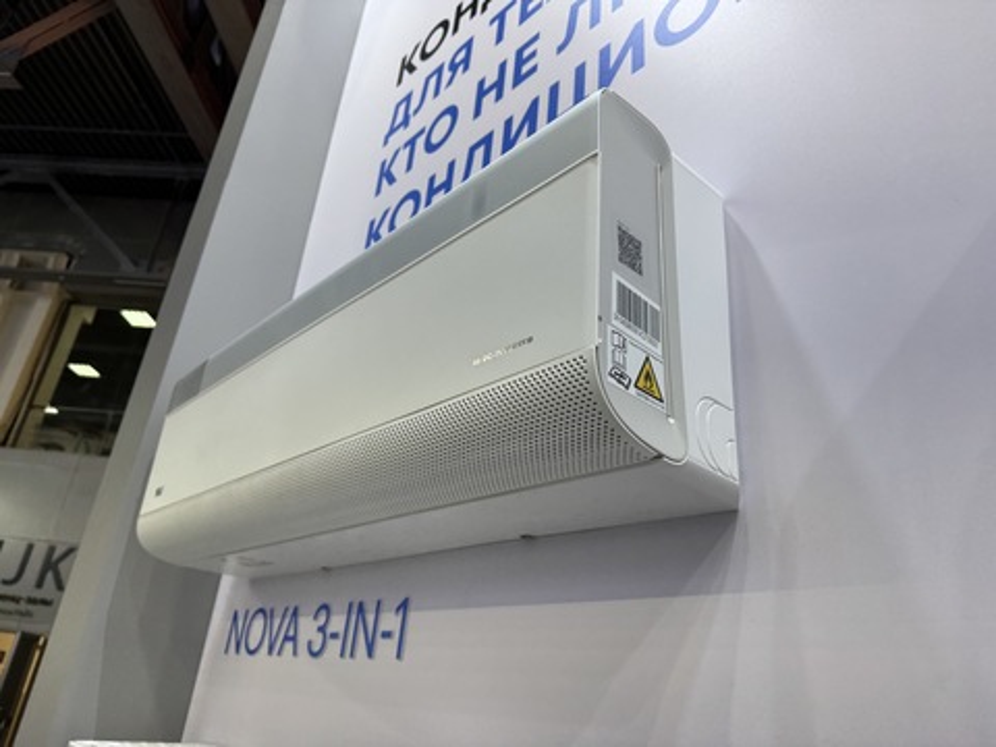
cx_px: 498
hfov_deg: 71.6
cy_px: 374
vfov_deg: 56.8
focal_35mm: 24
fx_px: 691
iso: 64
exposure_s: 1/100
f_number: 1.78
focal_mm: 6.76
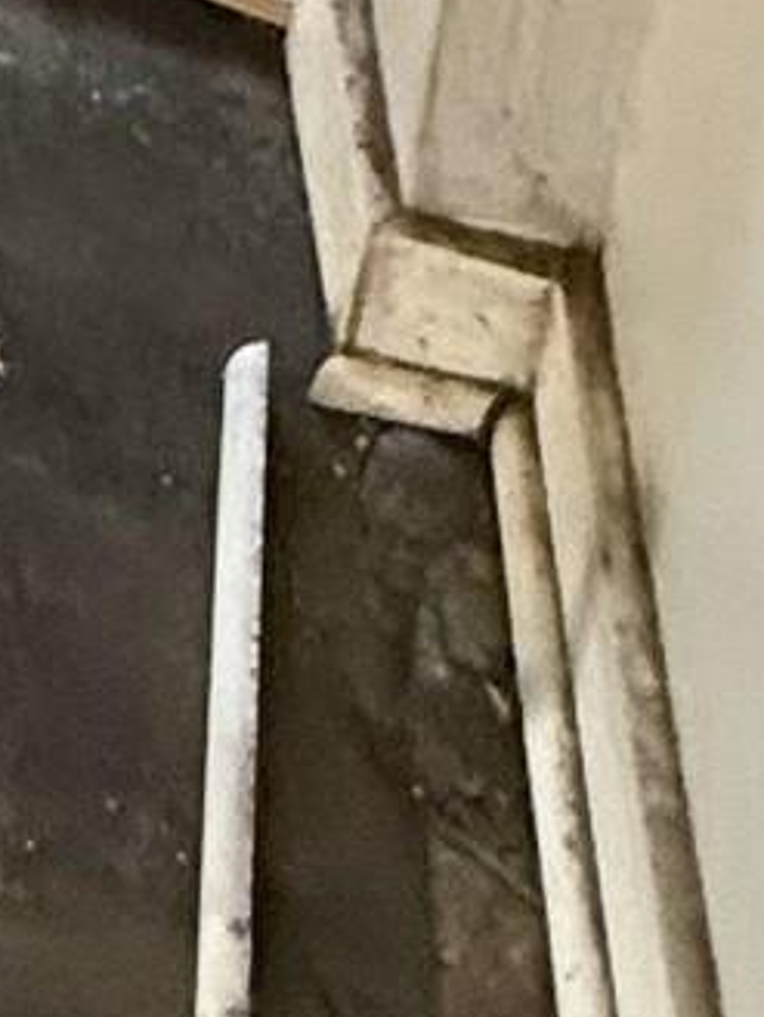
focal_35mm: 98
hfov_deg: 11.7
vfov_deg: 12.4
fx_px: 2882
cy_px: -1781
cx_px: -1185
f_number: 2.2
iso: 500
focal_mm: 2.22
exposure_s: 1/60
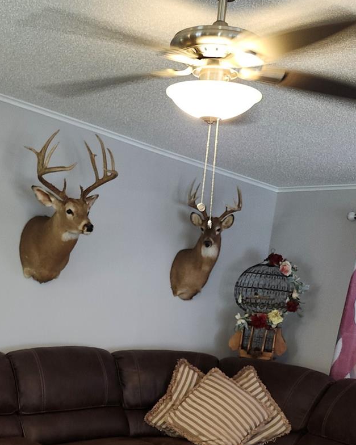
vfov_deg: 39.1
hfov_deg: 33.9
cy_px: 398
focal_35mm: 44
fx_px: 580
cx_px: 124
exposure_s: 1/24
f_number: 1.8
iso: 125
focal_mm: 5.54
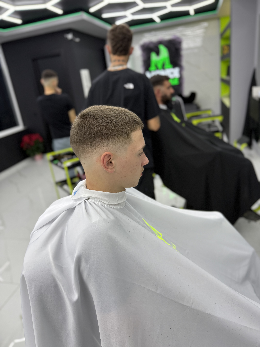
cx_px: 130
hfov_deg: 56.8
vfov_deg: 71.6
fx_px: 240
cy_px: 174
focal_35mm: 24
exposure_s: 1/100
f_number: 1.78
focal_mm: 6.76
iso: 64
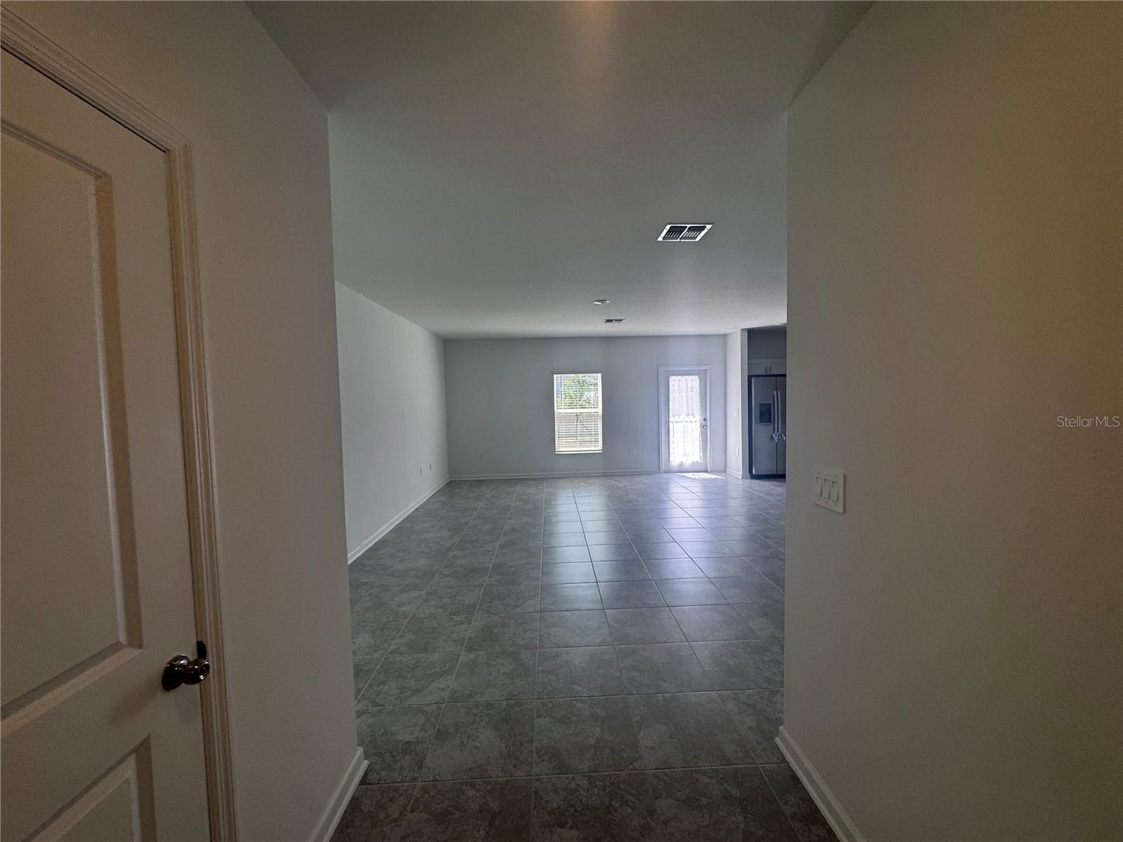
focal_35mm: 14
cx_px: 562
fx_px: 454
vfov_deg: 85.7
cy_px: 421
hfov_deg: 102.1
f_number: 2.2
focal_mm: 2.22
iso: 40
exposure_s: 1/131
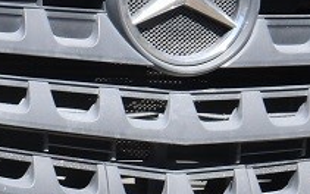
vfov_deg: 2.9
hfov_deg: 4.5
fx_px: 3794
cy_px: -140
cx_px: -494
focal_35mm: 449
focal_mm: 62
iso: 320
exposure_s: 1/200
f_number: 20
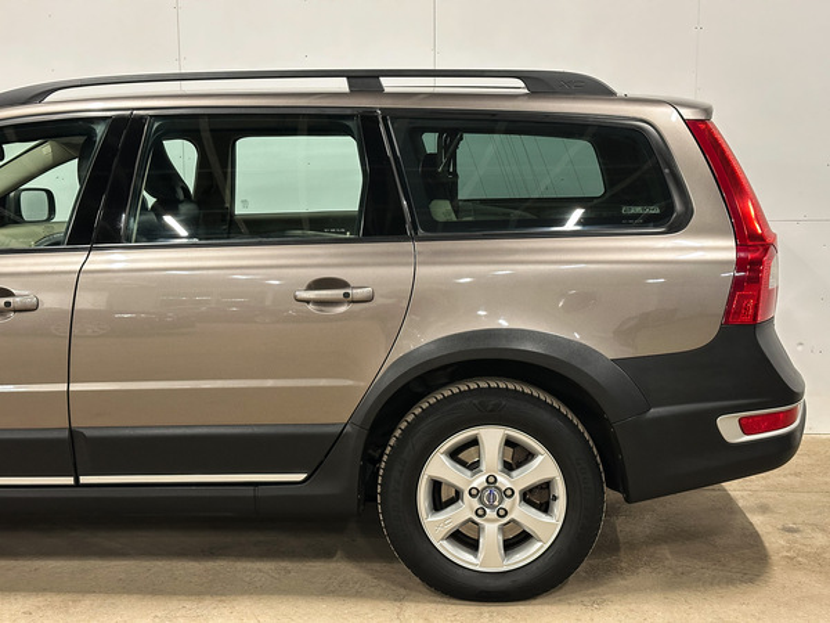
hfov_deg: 39.7
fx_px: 1151
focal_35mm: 48
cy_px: 312
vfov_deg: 30.3
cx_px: 415
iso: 250
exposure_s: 1/35
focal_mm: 6.86
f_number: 1.8
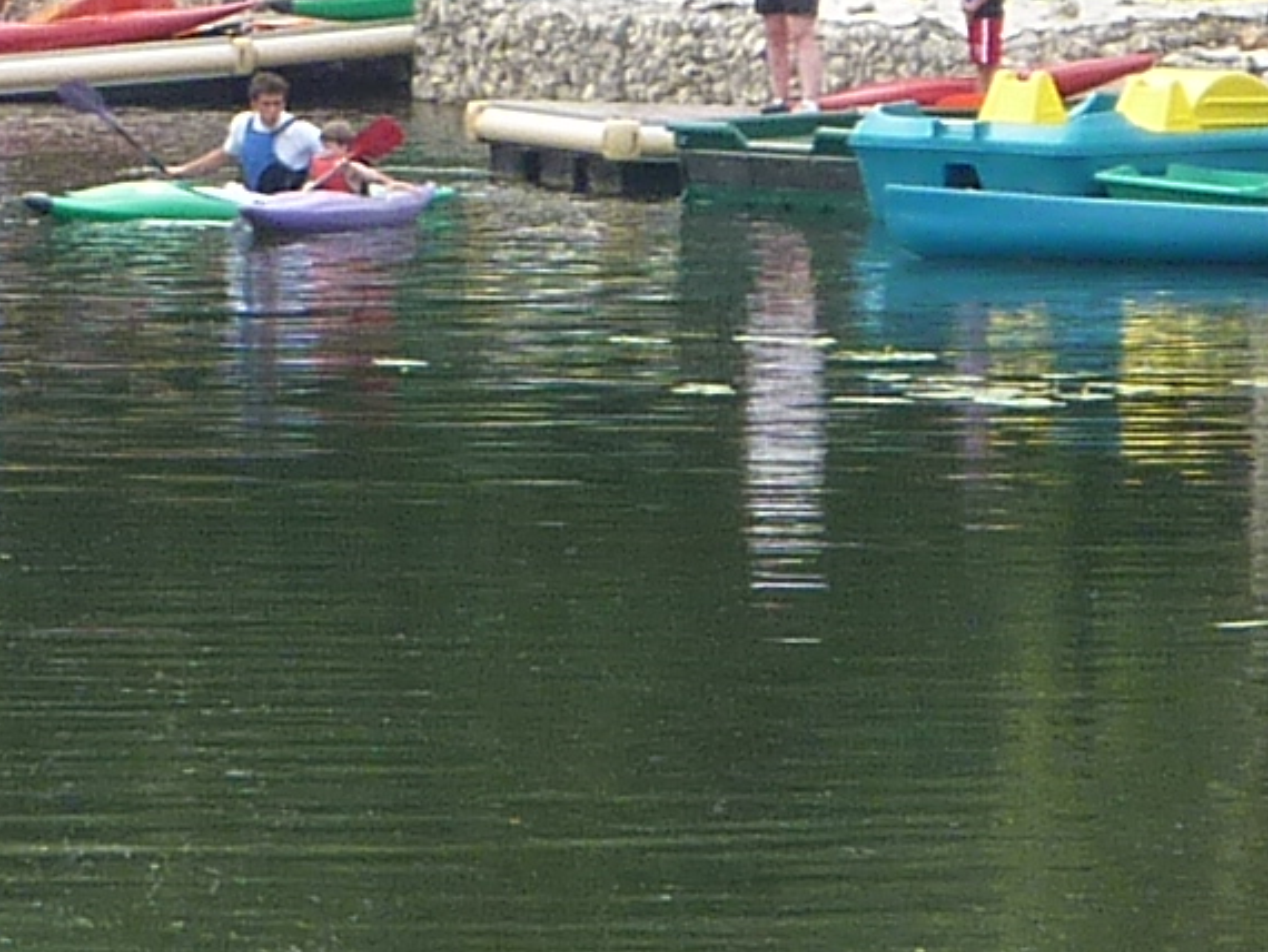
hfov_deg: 3.9
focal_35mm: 503
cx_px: 538
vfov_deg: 3.0
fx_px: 18433
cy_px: 133
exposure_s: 1/200
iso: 80
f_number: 4.2
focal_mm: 12.8
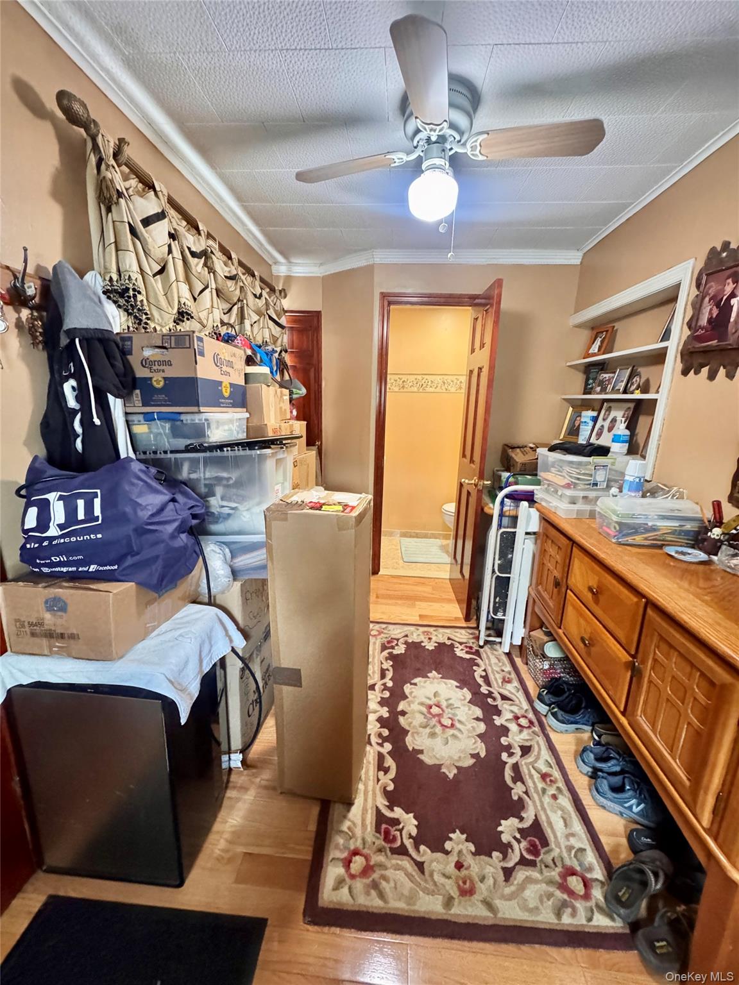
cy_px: 492
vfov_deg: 102.1
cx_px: 370
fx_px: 399
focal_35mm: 14
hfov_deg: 85.7
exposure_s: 1/40
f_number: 2.2
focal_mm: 2.22
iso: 1250
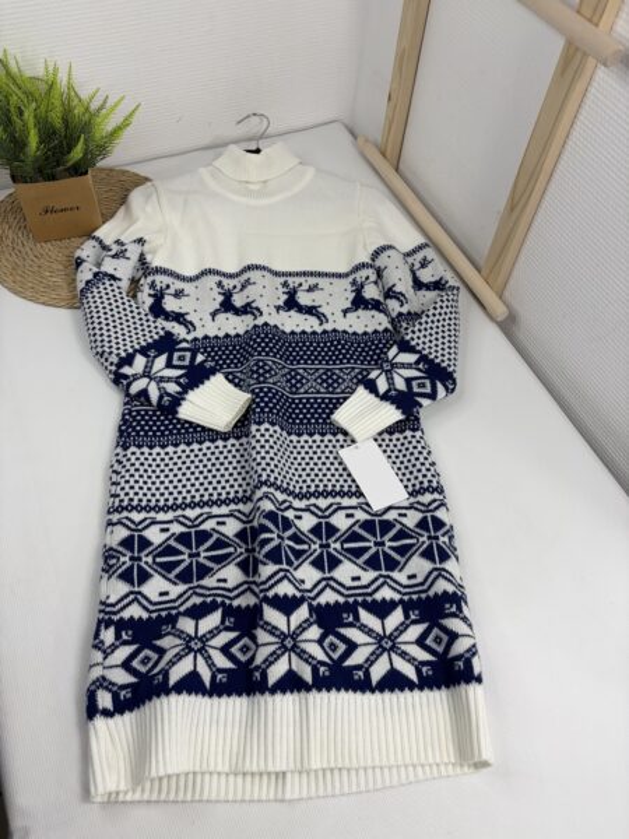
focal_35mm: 26
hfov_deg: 53.1
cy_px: 420
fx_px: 630
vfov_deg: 67.3
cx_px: 314
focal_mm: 5.96
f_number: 1.6
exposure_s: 1/395
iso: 50
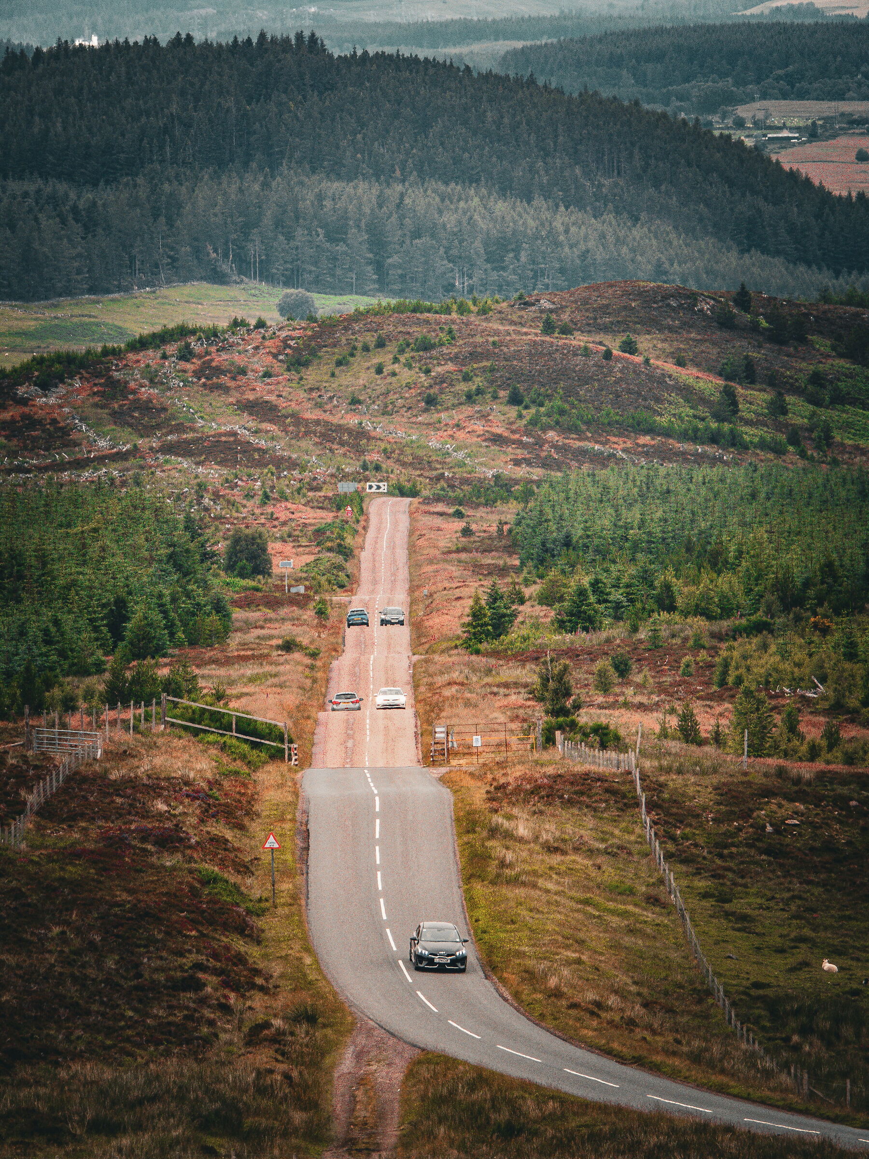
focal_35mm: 467
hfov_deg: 3.2
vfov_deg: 4.2
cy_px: 580
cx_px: 434
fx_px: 15631
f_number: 5
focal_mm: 83.9
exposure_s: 1/250
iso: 100
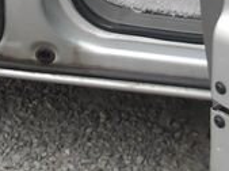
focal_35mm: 164
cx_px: 14
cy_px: -194
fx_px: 1083
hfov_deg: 12.0
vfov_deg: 8.5
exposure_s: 1/46
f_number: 3
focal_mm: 4.9
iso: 100
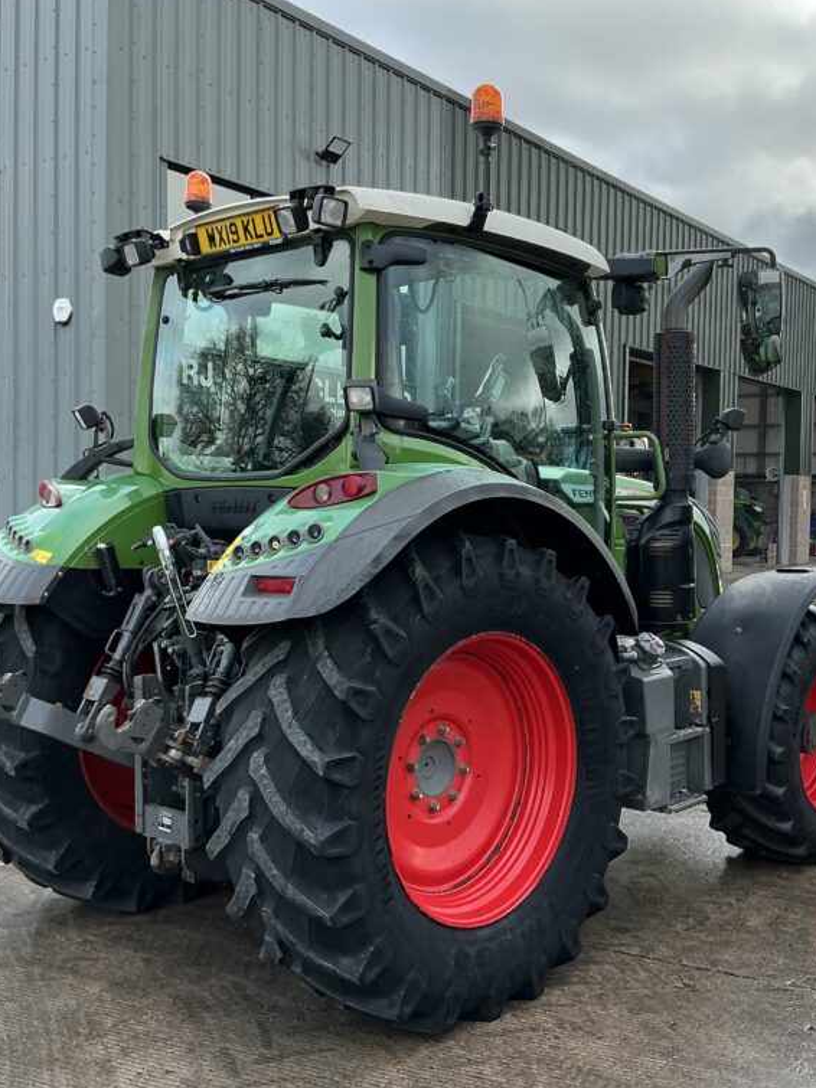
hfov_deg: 37.6
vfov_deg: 49.0
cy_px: 538
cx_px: 477
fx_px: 1195
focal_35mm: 38
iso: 25
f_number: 1.8
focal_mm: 3
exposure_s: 1/346
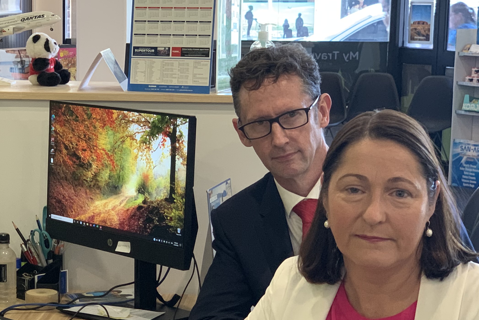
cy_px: 240
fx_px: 1384
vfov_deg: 13.1
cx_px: 95
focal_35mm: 104
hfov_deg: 19.4
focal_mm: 6
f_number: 2.4
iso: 200
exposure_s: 1/50
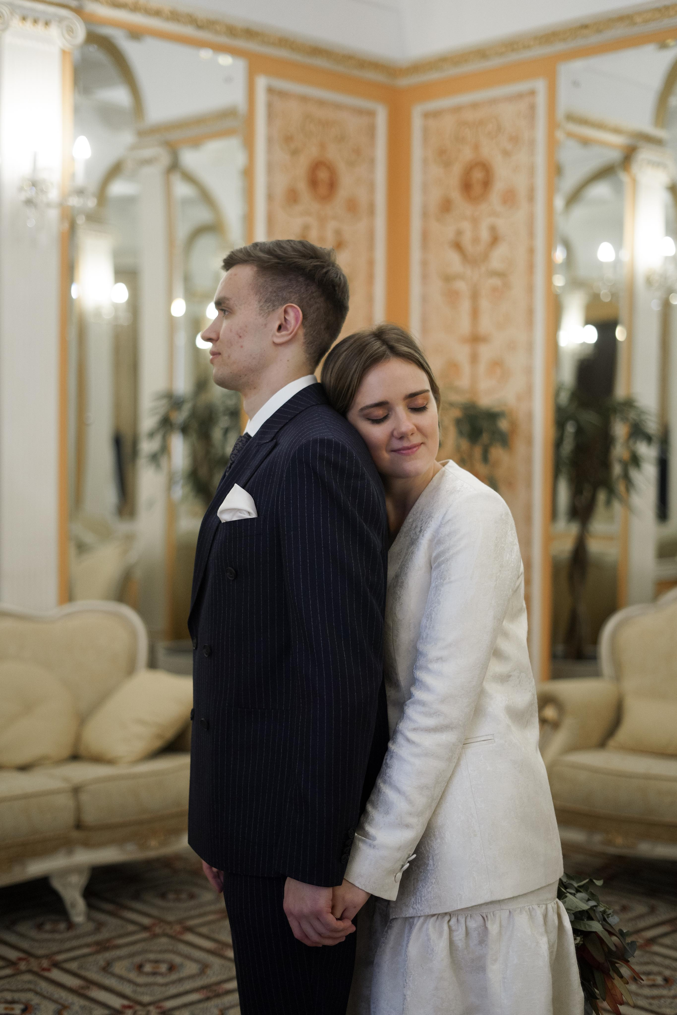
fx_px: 1410
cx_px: 338
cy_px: 508
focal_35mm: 50
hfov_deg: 27.0
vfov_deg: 39.6
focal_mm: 50
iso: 1250
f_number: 1.8
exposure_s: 1/320
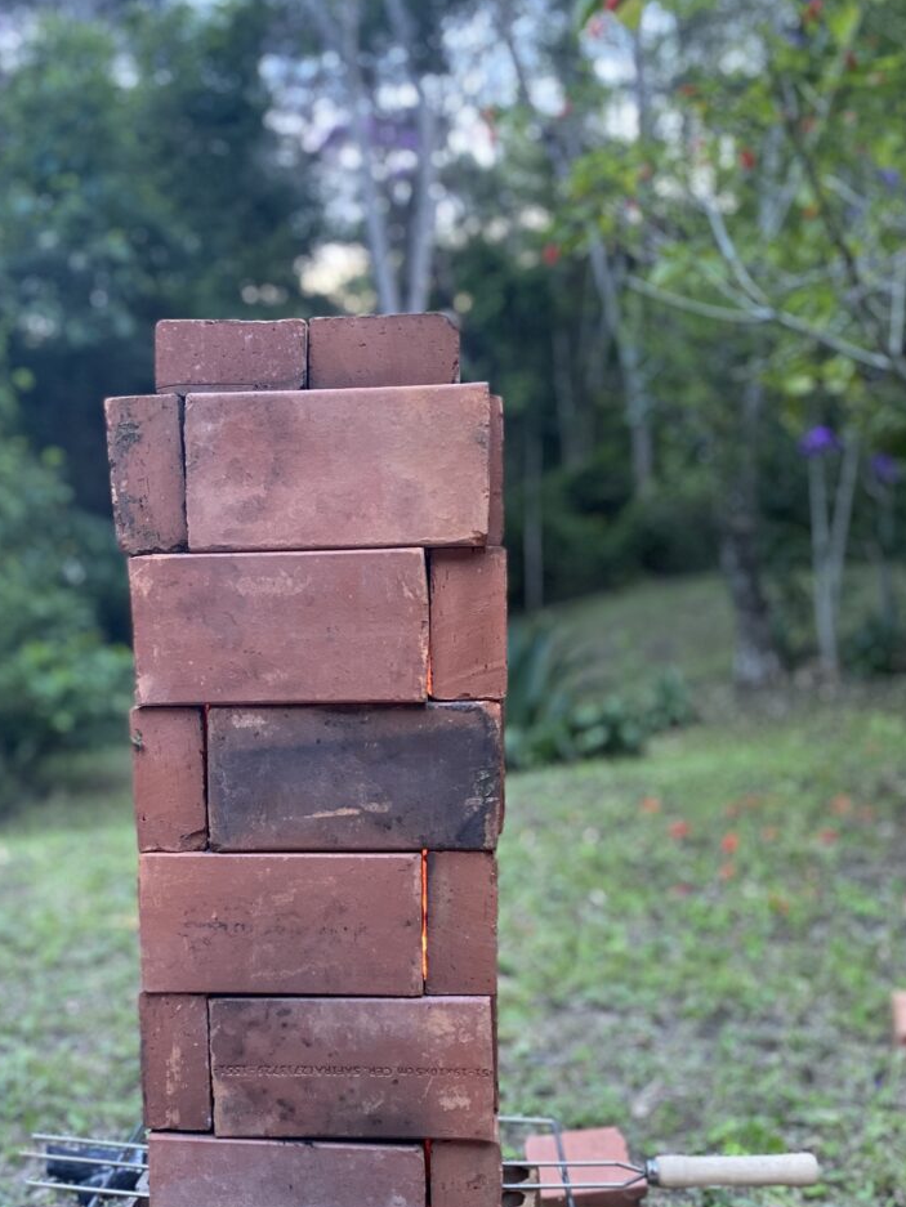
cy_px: 785
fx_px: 1291
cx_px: 320
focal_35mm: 37
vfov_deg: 49.4
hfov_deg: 38.3
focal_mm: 4.25
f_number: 1.8
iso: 500
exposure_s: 1/44
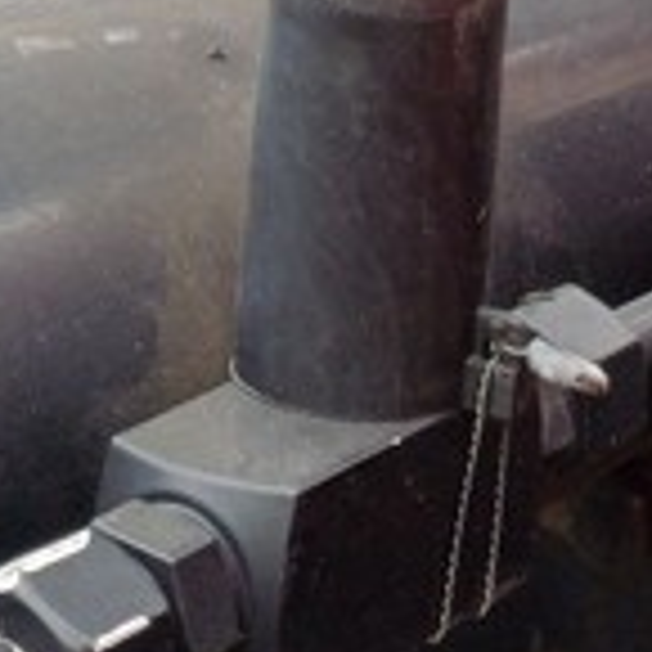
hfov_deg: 11.1
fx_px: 3324
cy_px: -630
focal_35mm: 156
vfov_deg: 10.4
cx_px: 634
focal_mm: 4.65
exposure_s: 1/112
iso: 50
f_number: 1.8
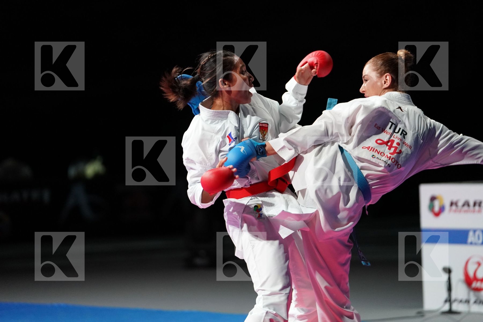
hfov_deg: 12.9
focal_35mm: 159
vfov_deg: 8.6
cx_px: 242
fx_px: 2133
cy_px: 161
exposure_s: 1/1000
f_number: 2.8
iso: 5000
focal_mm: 159
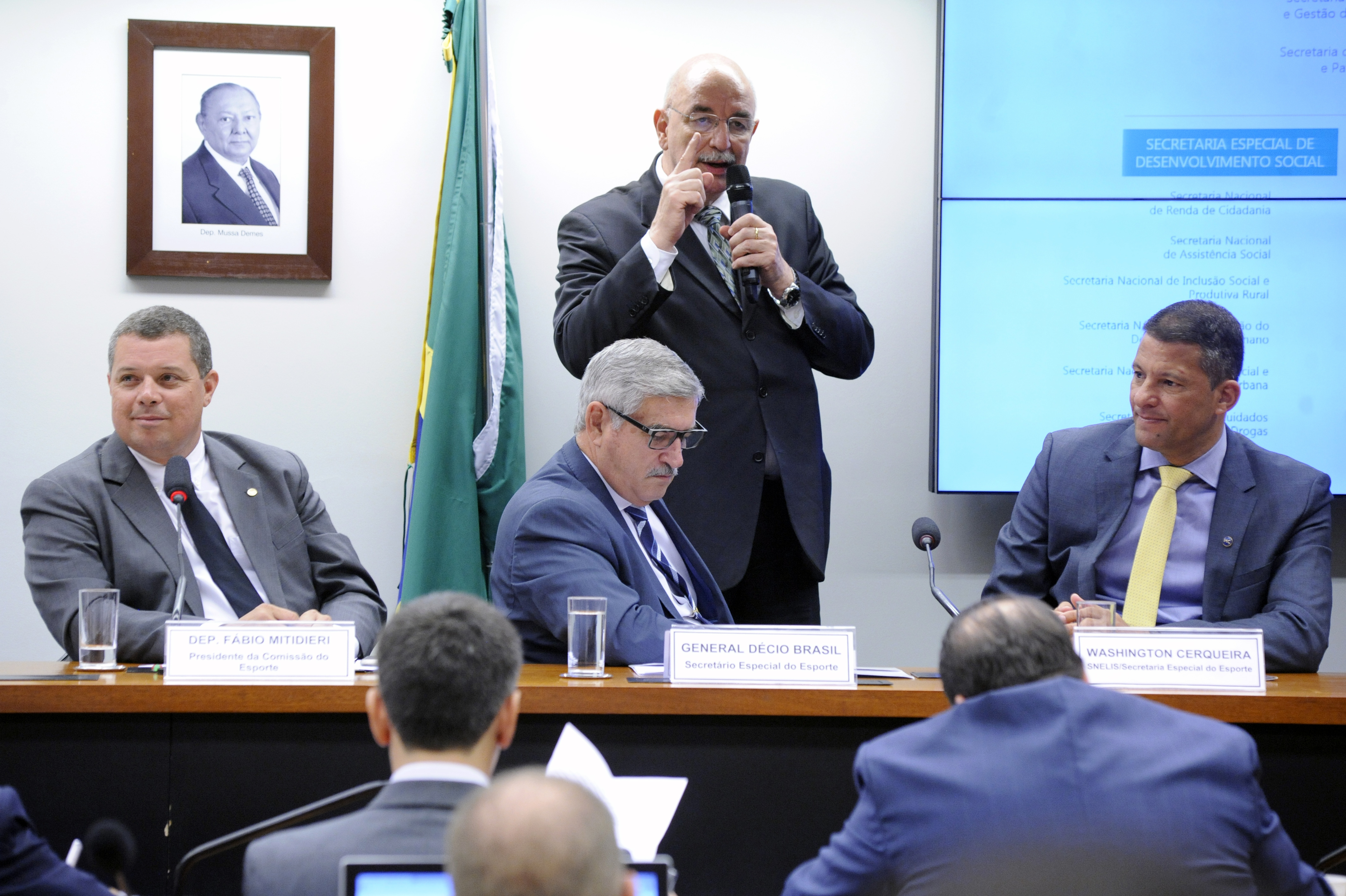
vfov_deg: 8.8
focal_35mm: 155
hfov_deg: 13.3
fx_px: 5791
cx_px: 673
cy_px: 448
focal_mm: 155
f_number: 6.3
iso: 3200
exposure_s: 1/160
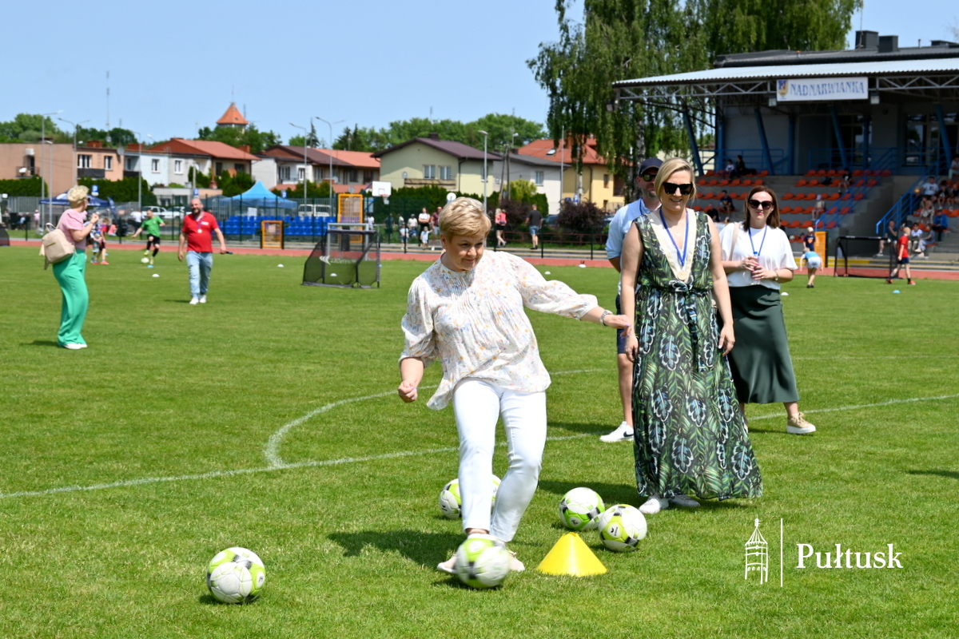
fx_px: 1305
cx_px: 480
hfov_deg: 40.3
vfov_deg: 27.5
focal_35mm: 49
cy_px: 320
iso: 100
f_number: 7.1
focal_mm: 49
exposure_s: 1/400
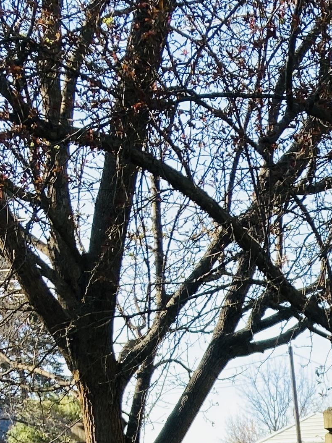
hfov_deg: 12.7
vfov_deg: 15.6
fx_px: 1369
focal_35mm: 107
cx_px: 572
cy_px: 815
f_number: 1.8
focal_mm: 3.99
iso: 20
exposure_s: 1/249
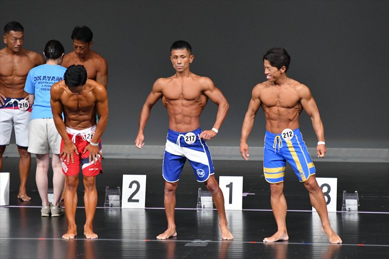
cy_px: 130
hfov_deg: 6.5
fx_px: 3402
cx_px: 194
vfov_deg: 4.4
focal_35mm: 315
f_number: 5.6
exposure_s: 1/400
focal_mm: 210
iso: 4000
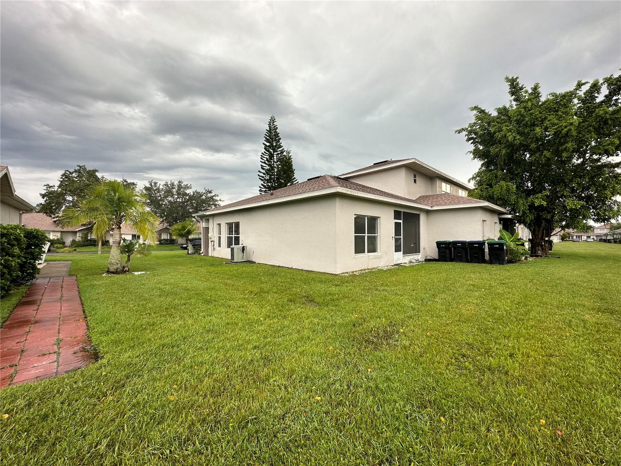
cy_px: 233
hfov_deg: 102.1
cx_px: 310
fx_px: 251
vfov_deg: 85.7
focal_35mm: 14
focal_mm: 2.22
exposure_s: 1/217
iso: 40
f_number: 2.2
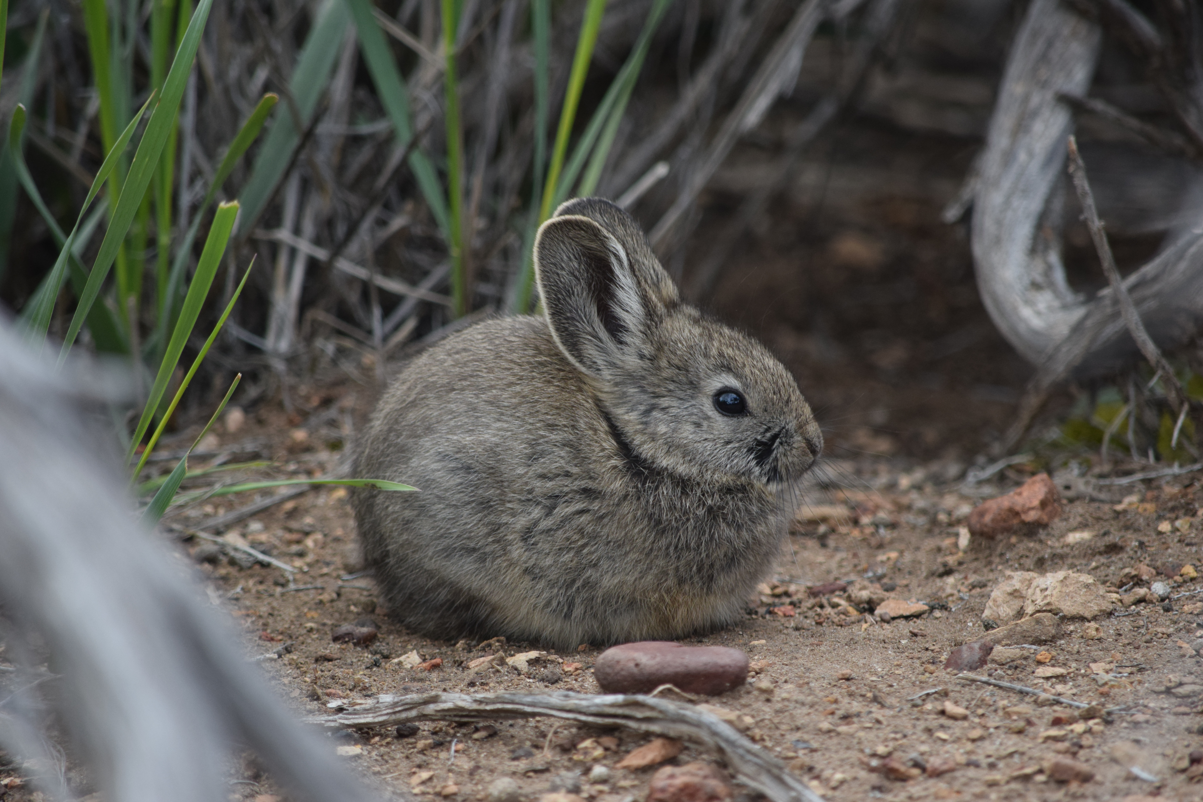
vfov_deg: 3.1
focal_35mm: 450
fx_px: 15036
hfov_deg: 4.6
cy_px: 401
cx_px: 602
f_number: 5.6
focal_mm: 300
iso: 800
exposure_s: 1/1000
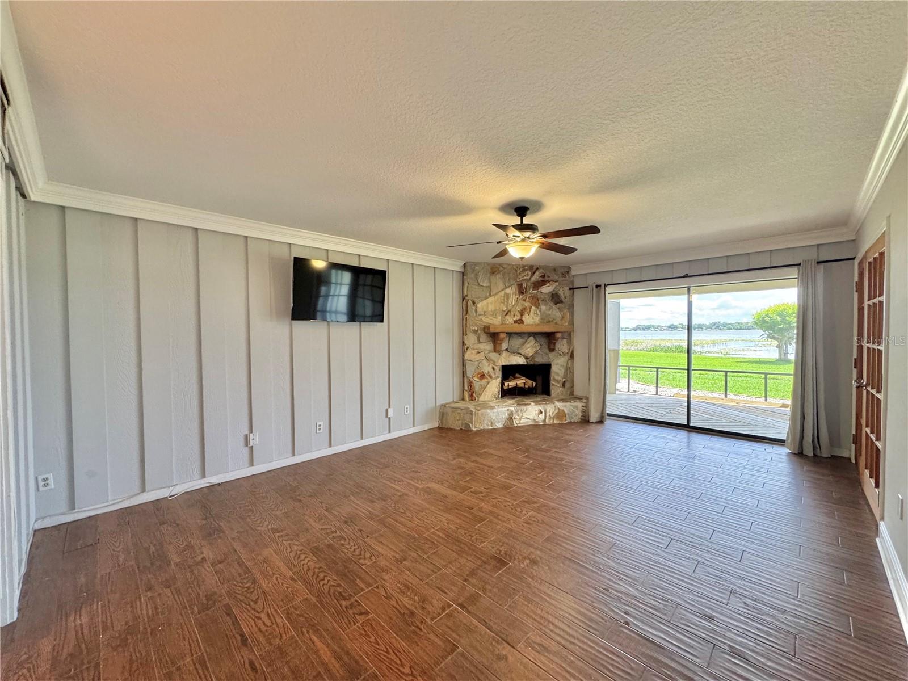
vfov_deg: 85.7
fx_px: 367
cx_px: 454
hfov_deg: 102.1
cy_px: 340
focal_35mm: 14
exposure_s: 1/60
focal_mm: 2.22
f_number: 2.2
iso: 250
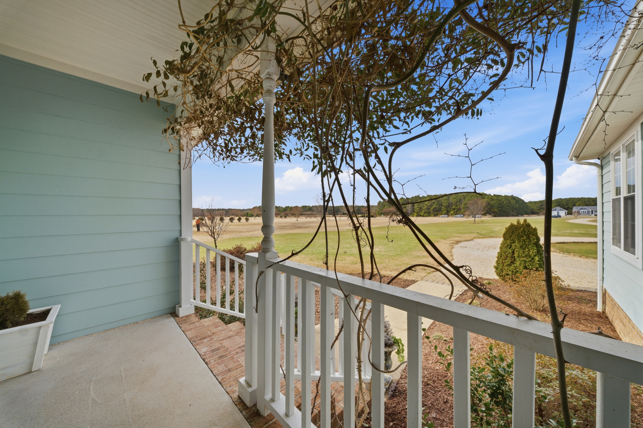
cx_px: 322
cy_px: 214
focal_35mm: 12
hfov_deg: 112.6
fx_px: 214
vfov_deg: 90.0
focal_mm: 12
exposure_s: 1/1600
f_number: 9
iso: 250
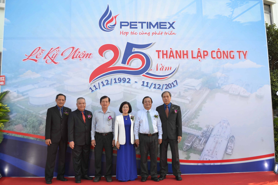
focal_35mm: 33
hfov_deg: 57.2
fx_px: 255
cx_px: 139
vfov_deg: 40.0
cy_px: 92
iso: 180
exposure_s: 1/125
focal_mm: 22
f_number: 5.6
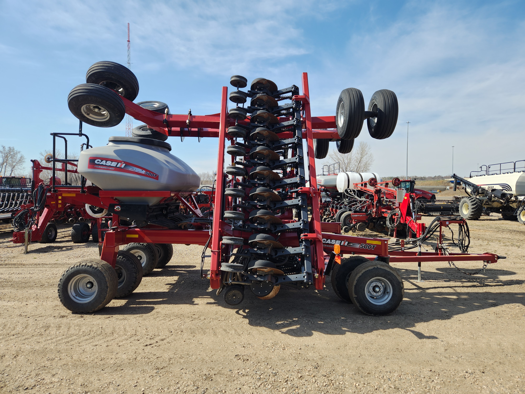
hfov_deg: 73.9
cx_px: 262
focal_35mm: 23
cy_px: 197
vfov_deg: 58.9
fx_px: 349
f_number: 1.8
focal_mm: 5.4
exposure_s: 1/1099
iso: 20
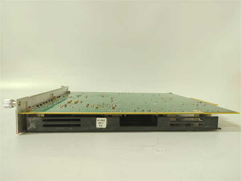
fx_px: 160
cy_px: 90
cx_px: 120
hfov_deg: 73.9
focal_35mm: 23
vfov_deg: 58.9
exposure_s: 1/50
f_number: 1.9
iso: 1378
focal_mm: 5.52
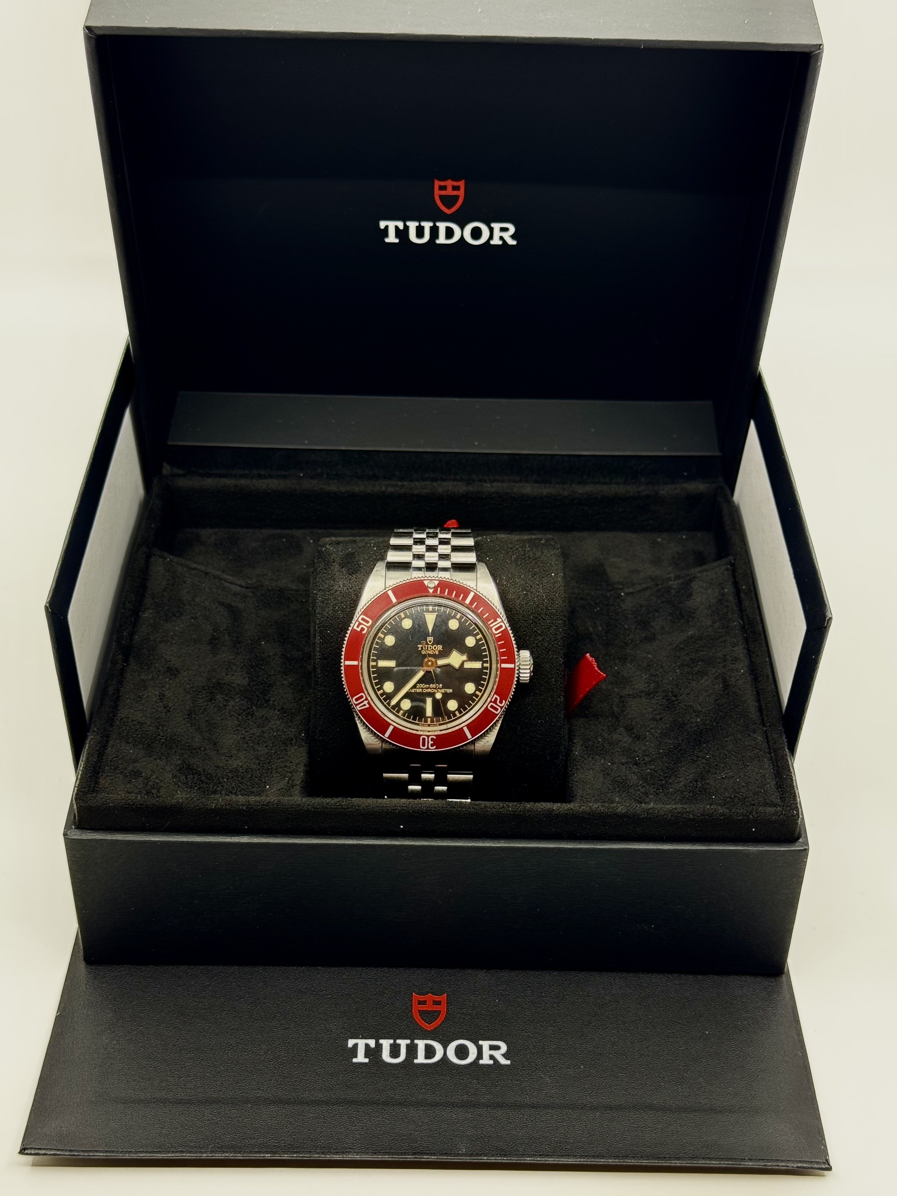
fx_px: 1658
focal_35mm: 48
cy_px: 598
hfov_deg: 30.3
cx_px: 448
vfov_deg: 39.7
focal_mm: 6.76
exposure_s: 1/77
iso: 100
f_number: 1.78
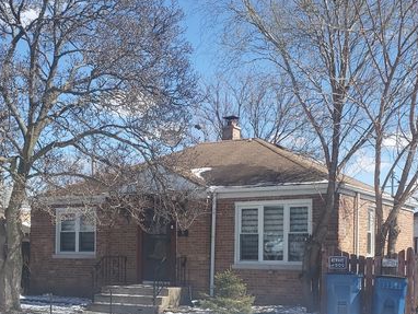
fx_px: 411
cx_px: 182
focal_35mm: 34
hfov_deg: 53.8
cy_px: 168
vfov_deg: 41.8
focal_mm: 4.3
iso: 50
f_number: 2.4
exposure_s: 1/1668
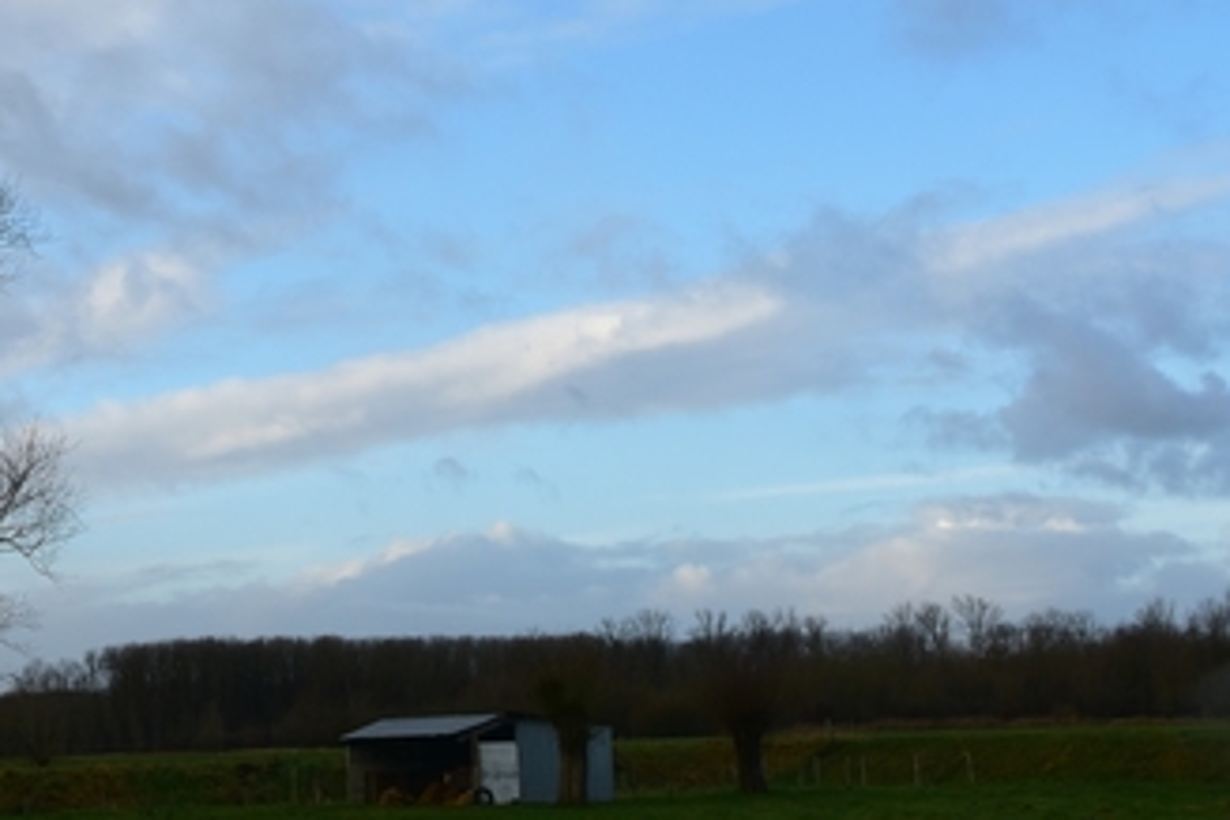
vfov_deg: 17.7
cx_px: 406
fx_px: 2631
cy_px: 312
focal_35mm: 77
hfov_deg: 26.2
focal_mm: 28
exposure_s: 1/125
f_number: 11
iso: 200
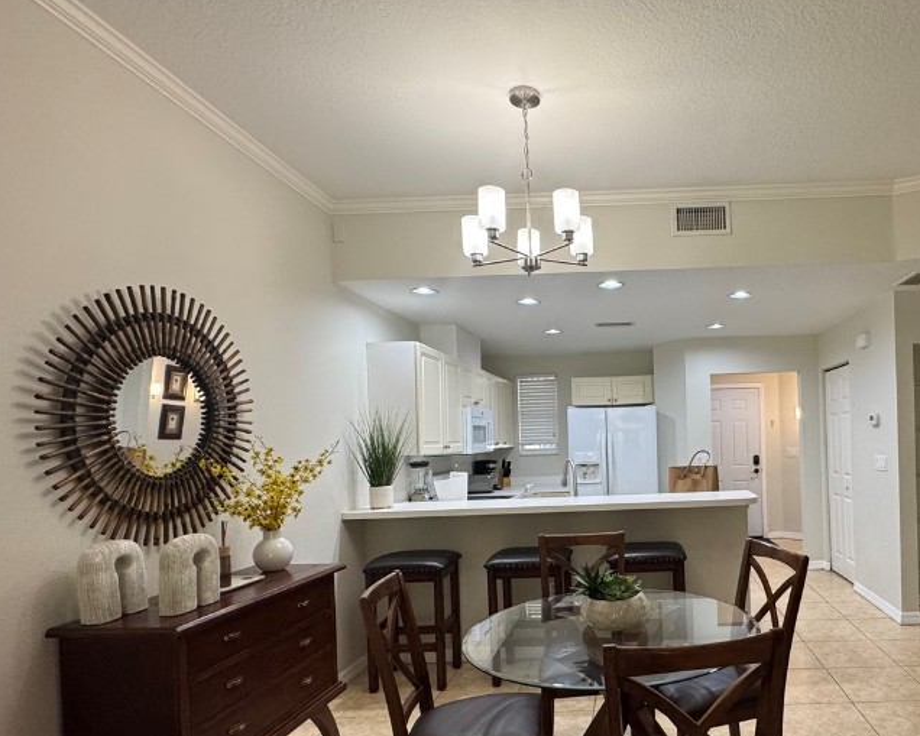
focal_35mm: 22
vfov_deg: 62.5
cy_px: 445
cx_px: 634
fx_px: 599
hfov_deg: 72.2
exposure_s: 1/120
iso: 200
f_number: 2.2
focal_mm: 2.22
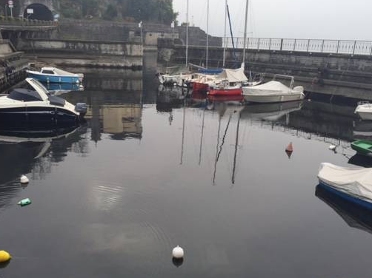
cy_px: 156
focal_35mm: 37
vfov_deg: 38.6
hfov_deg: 50.1
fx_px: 397
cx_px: 170
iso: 32
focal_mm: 4.15
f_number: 2.2
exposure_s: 1/302
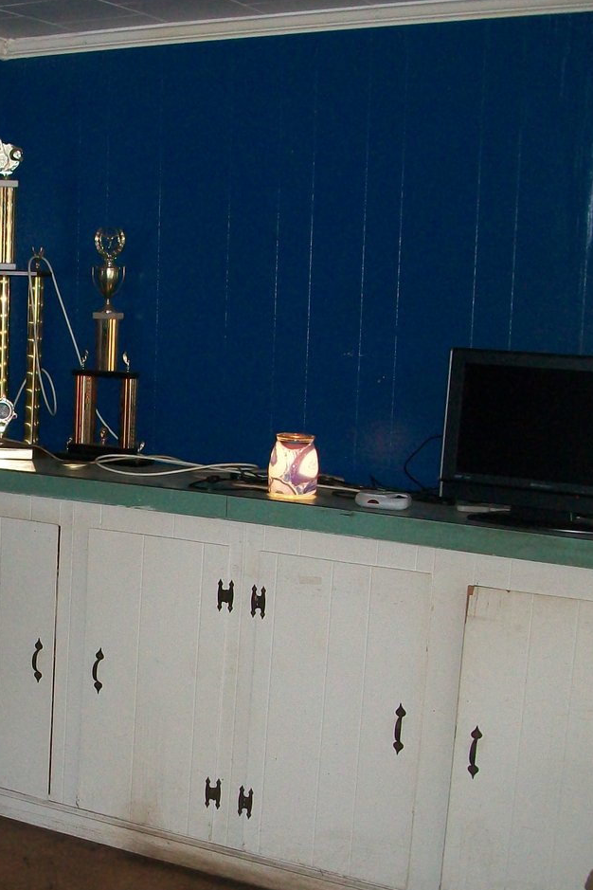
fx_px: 1408
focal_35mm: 57
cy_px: 517
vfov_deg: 35.0
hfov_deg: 22.6
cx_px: -30
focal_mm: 5.7
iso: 160
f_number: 2.8
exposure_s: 1/60
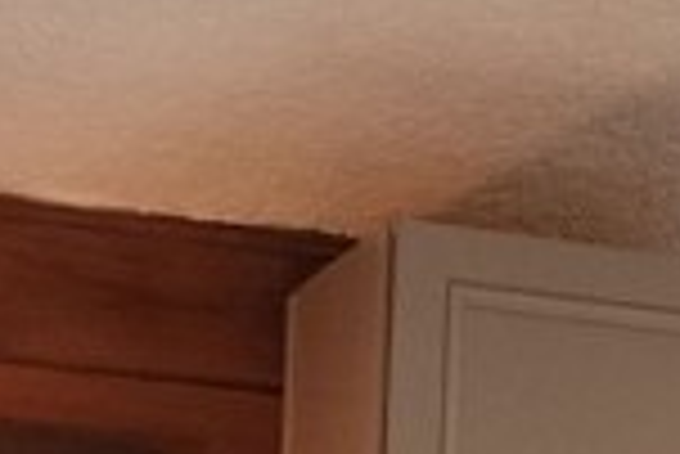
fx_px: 3063
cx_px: 414
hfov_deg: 12.7
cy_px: 1641
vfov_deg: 7.0
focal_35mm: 162
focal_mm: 6.4
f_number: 1.8
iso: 160
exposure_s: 1/120
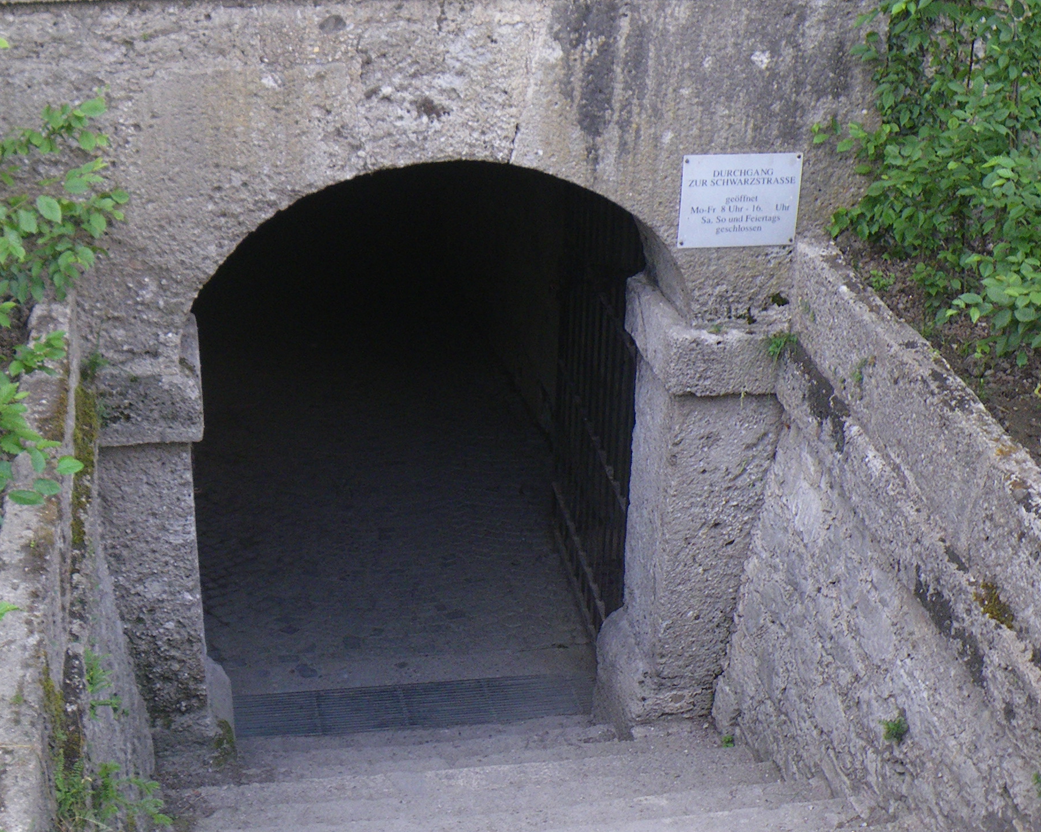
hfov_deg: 34.0
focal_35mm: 55
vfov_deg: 27.5
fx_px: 1694
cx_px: 397
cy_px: 538
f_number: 3.5
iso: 100
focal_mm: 5
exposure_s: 1/50
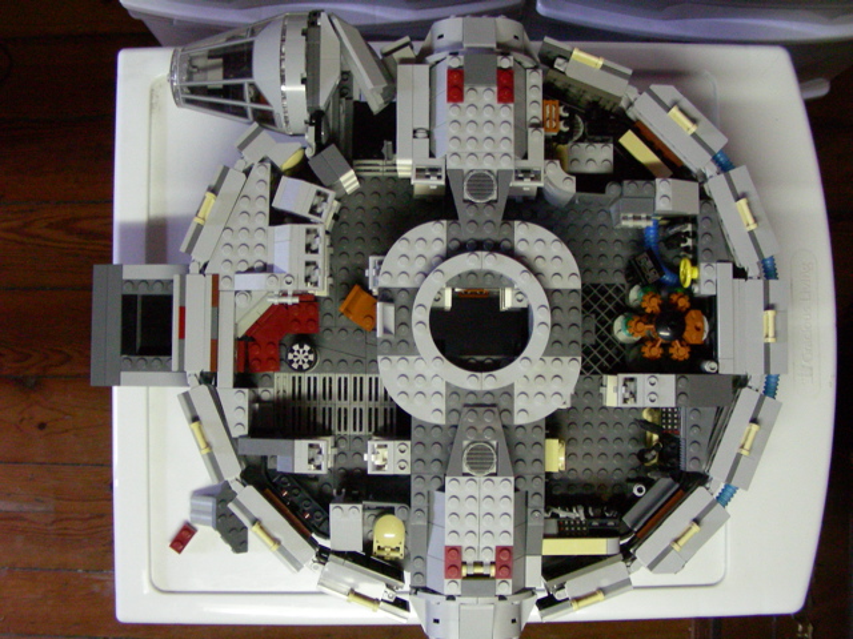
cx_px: 426
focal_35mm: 38
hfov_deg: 49.0
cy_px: 320
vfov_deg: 37.7
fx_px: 936
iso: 400
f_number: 3.5
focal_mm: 6.3
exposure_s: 1/37
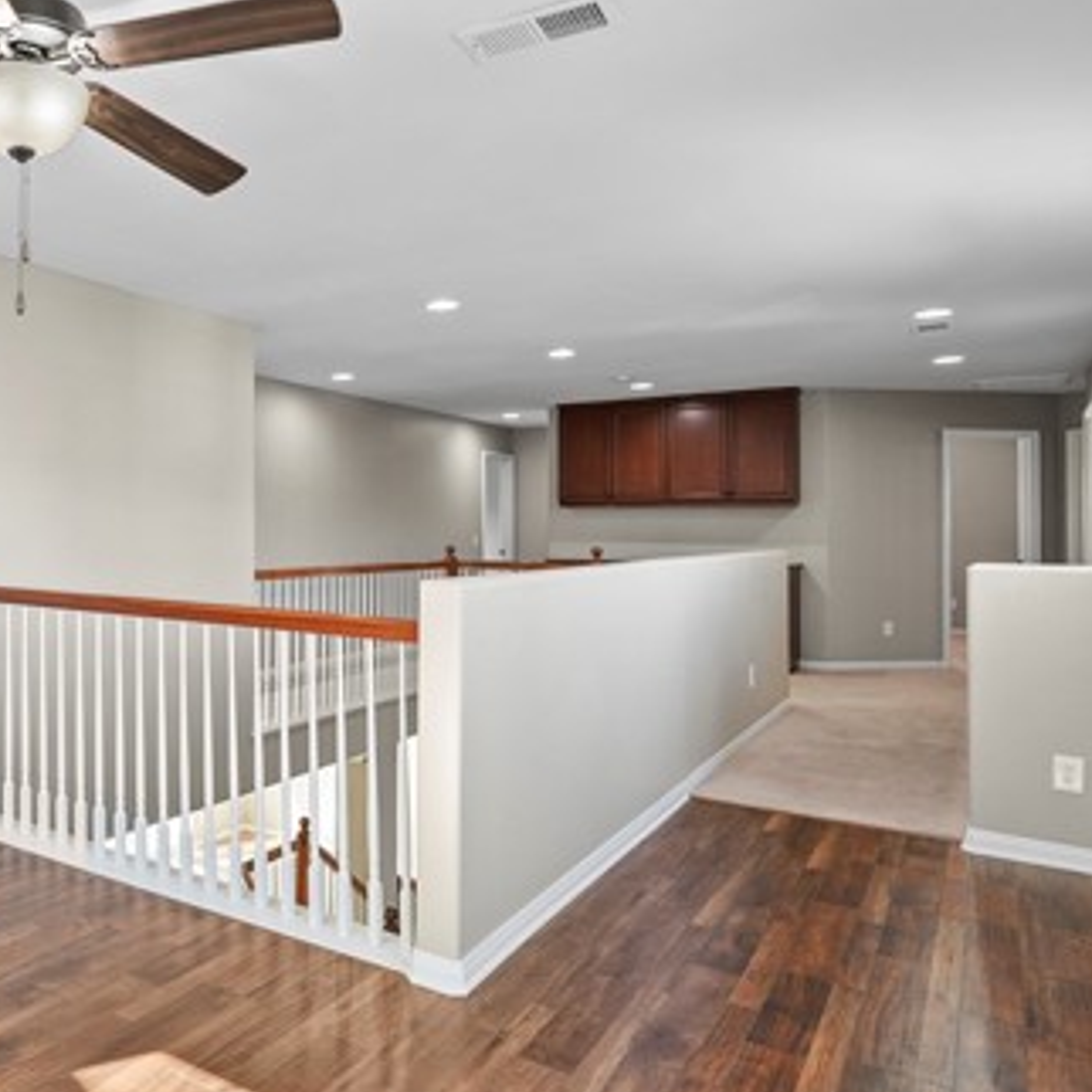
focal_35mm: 27
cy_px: 568
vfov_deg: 59.1
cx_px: 170
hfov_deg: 53.7
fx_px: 964
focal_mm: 16
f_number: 4
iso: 320
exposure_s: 1/15
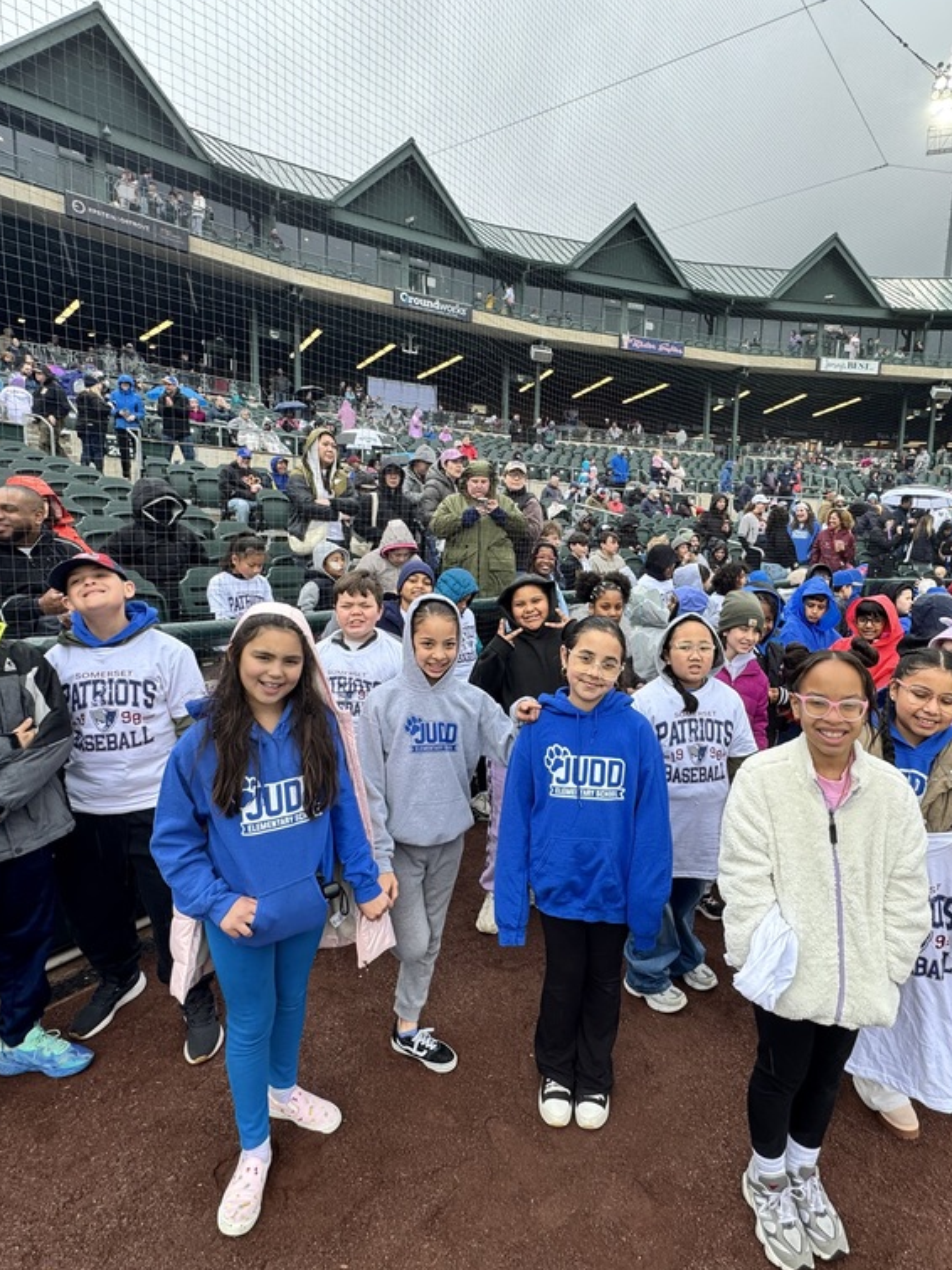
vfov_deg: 84.7
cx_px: 538
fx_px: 697
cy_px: 634
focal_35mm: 19
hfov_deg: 68.4
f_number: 2.2
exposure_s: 1/296
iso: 40
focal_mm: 2.22
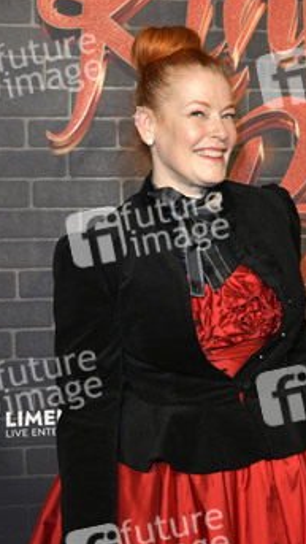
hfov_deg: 19.7
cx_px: 193
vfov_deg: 34.3
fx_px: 880
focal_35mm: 61
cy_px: 309
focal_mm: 50
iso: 1600
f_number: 7.1
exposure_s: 1/250
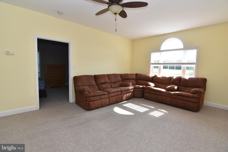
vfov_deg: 72.0
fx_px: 104
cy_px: 76
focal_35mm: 16
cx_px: 114
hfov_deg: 95.0
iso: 360
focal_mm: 11
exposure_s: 1/125
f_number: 5.6
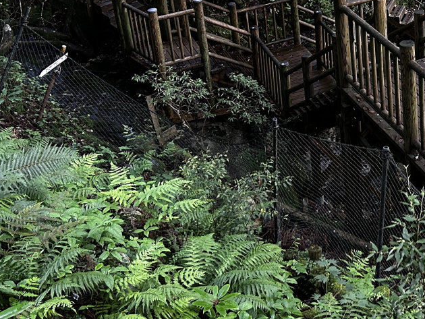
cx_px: 411
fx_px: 811
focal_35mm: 66
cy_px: -45
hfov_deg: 27.9
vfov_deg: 21.0
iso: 200
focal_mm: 5.7
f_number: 1.5
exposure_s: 1/60
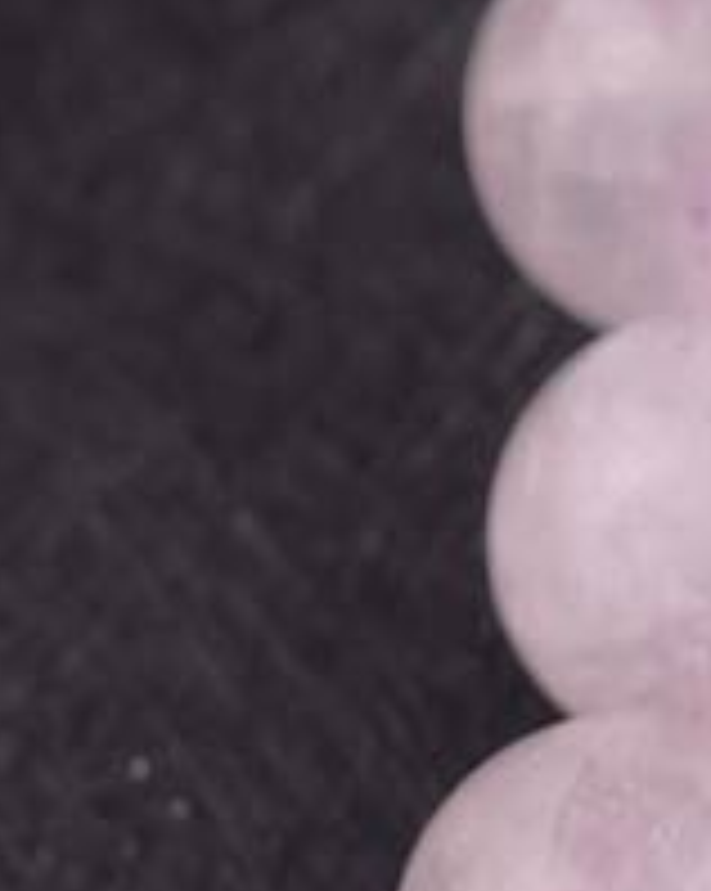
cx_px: -567
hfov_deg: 3.2
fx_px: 12777
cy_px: 317
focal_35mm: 485
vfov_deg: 4.0
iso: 125
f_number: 2.67
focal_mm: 22.48
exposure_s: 1/160
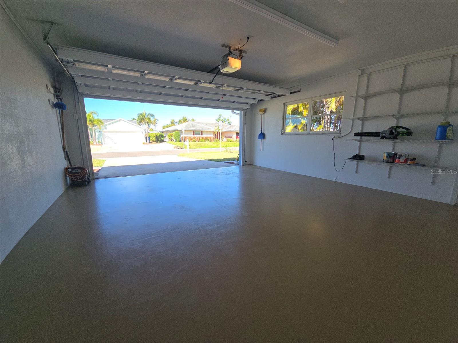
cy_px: 172
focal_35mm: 13
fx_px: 172
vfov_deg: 89.9
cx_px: 229
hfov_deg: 106.2
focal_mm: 2.2
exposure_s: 1/582
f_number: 2.2
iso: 50
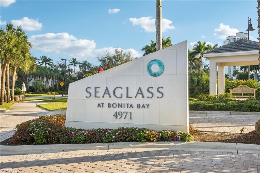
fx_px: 242
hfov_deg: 56.5
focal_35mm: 34
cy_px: 86
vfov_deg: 39.4
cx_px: 130
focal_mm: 33.5
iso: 400
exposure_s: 1/640
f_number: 8
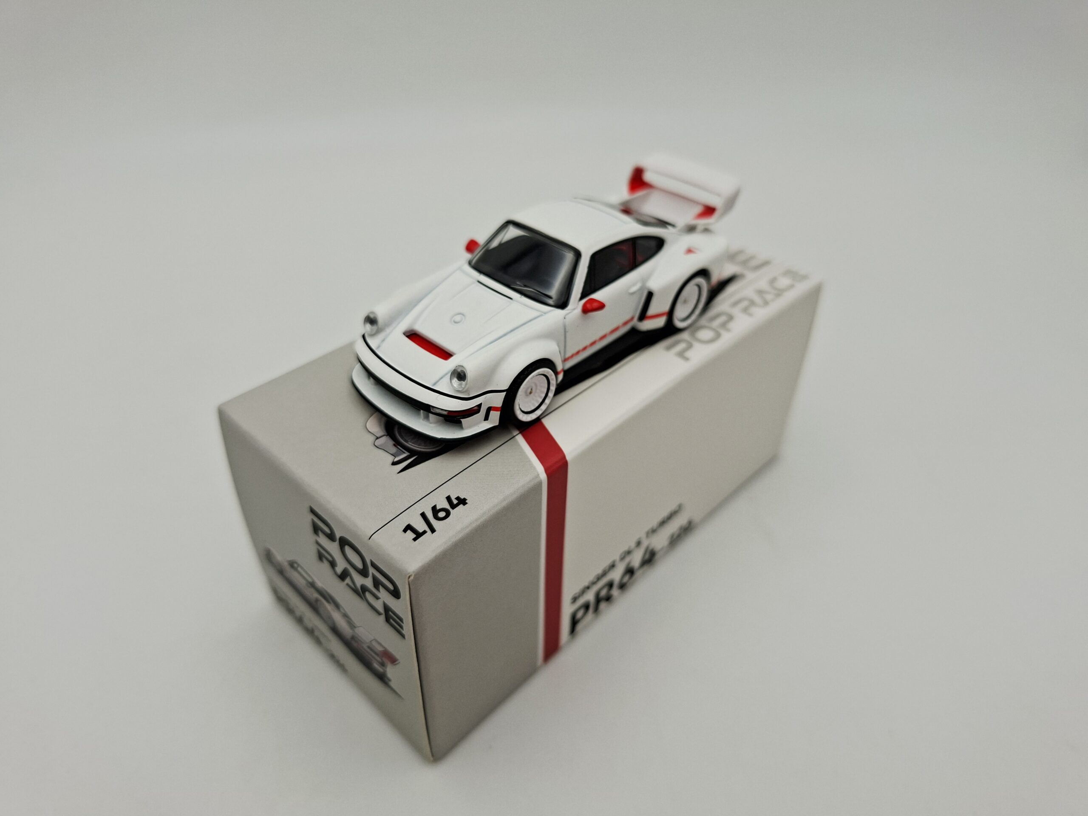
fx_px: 723
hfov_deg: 73.9
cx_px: 544
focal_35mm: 23
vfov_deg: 58.9
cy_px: 408
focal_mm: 5.54
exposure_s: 1/434
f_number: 1.8
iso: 50
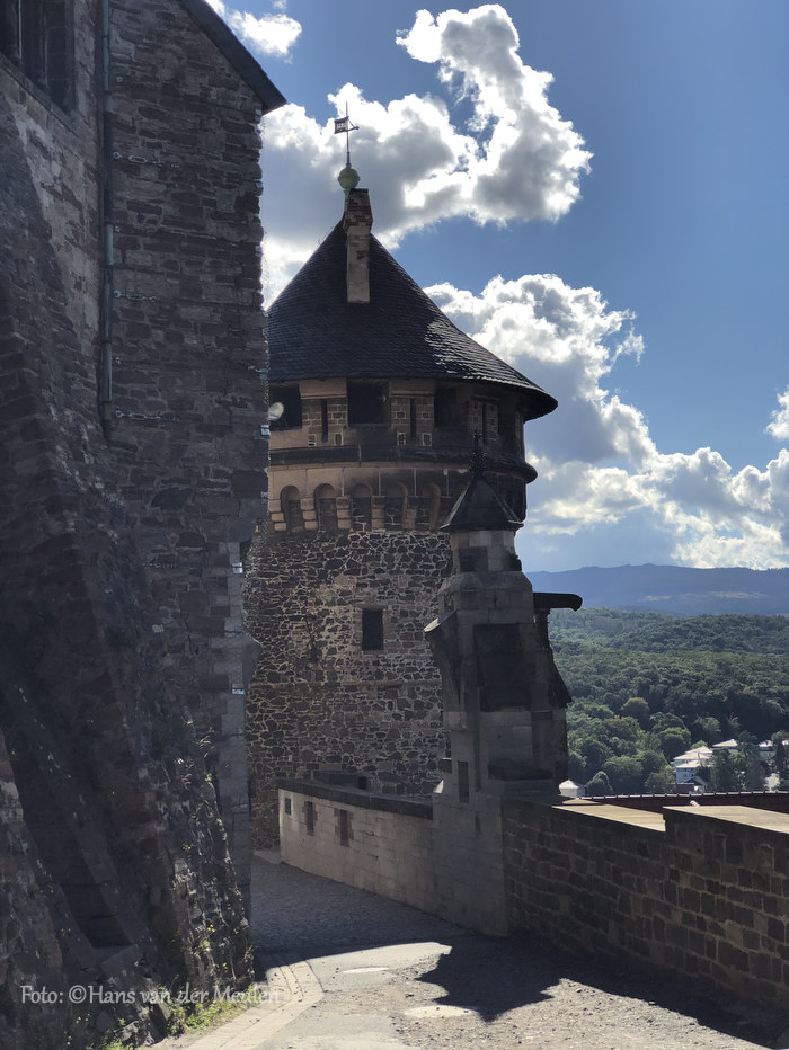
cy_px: 525
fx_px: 1731
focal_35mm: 57
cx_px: 394
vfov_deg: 33.8
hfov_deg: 25.7
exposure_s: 1/1499
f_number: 2.8
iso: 20
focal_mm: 6.6
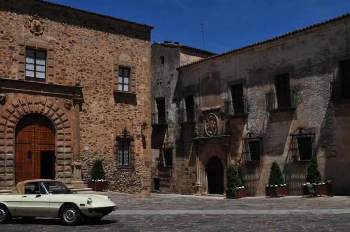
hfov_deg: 43.9
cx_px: 192
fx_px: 433
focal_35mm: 45
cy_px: 135
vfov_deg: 29.9
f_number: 16
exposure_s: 1/1000
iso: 1000
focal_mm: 23
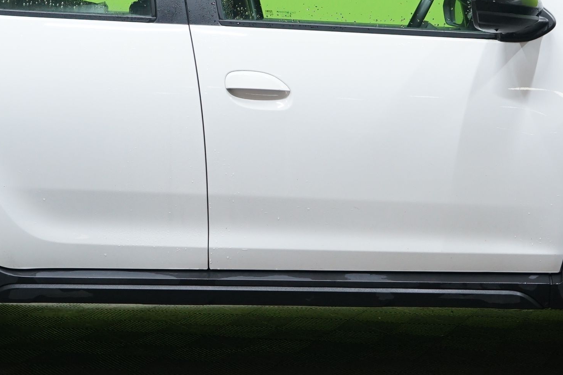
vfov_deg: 13.4
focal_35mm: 102
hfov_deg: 20.0
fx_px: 1595
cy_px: 111
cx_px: 275
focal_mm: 38
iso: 800
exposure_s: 1/20
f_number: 5
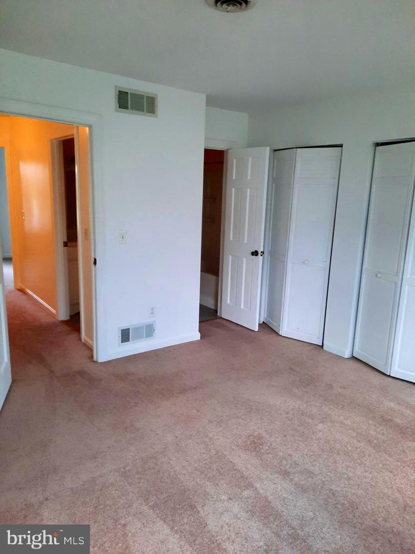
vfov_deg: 69.4
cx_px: 208
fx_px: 400
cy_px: 277
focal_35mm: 25
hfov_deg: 54.9
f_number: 2
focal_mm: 4.6
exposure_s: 1/60
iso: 250
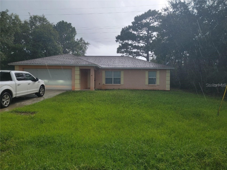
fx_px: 157
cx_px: 114
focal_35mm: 24
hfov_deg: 71.6
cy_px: 85
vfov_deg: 56.8
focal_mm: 6.7
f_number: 1.8
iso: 16
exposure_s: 1/149
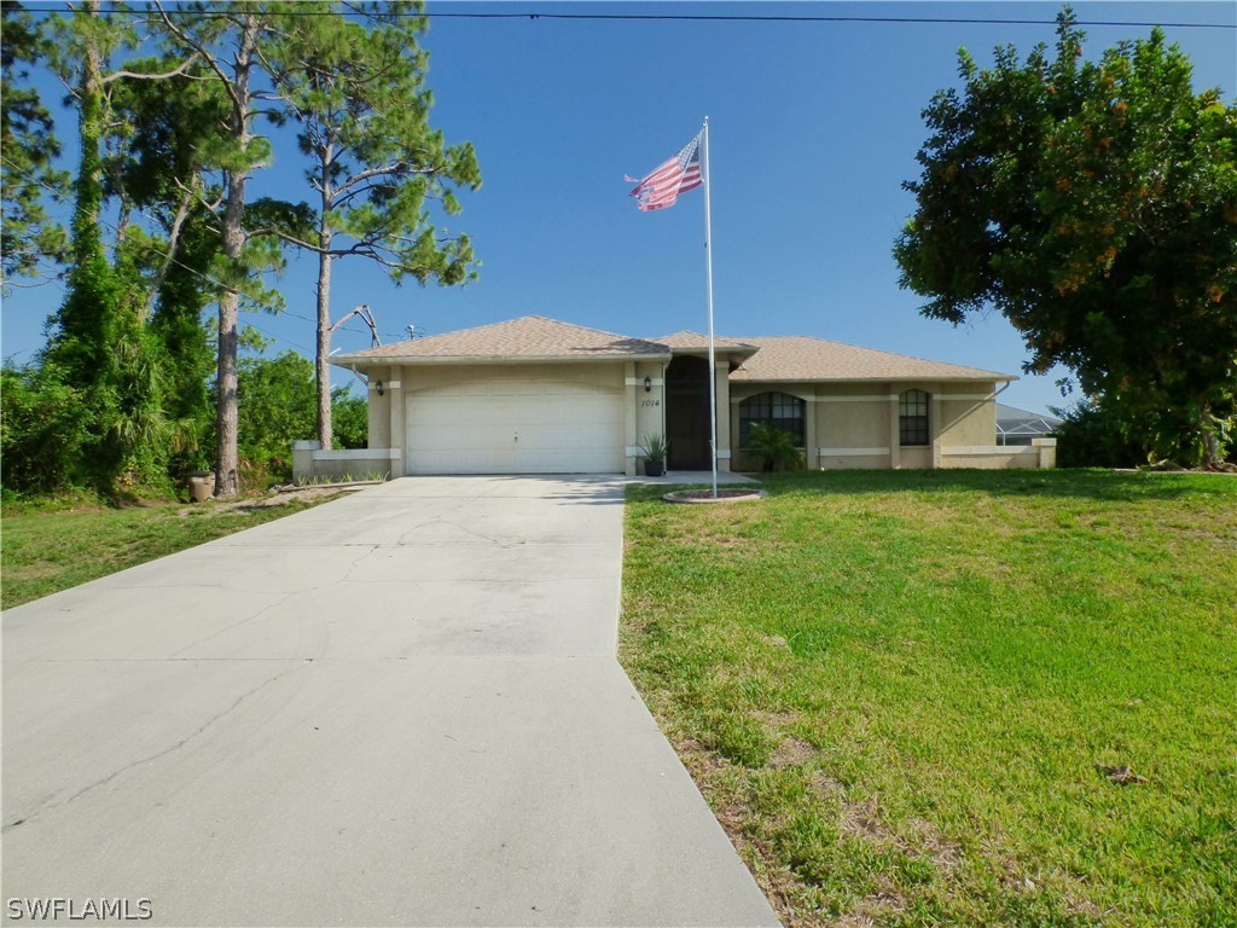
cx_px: 618
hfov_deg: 81.7
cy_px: 464
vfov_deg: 66.0
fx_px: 715
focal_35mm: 20
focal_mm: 3.58
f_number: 5
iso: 200
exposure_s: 1/640
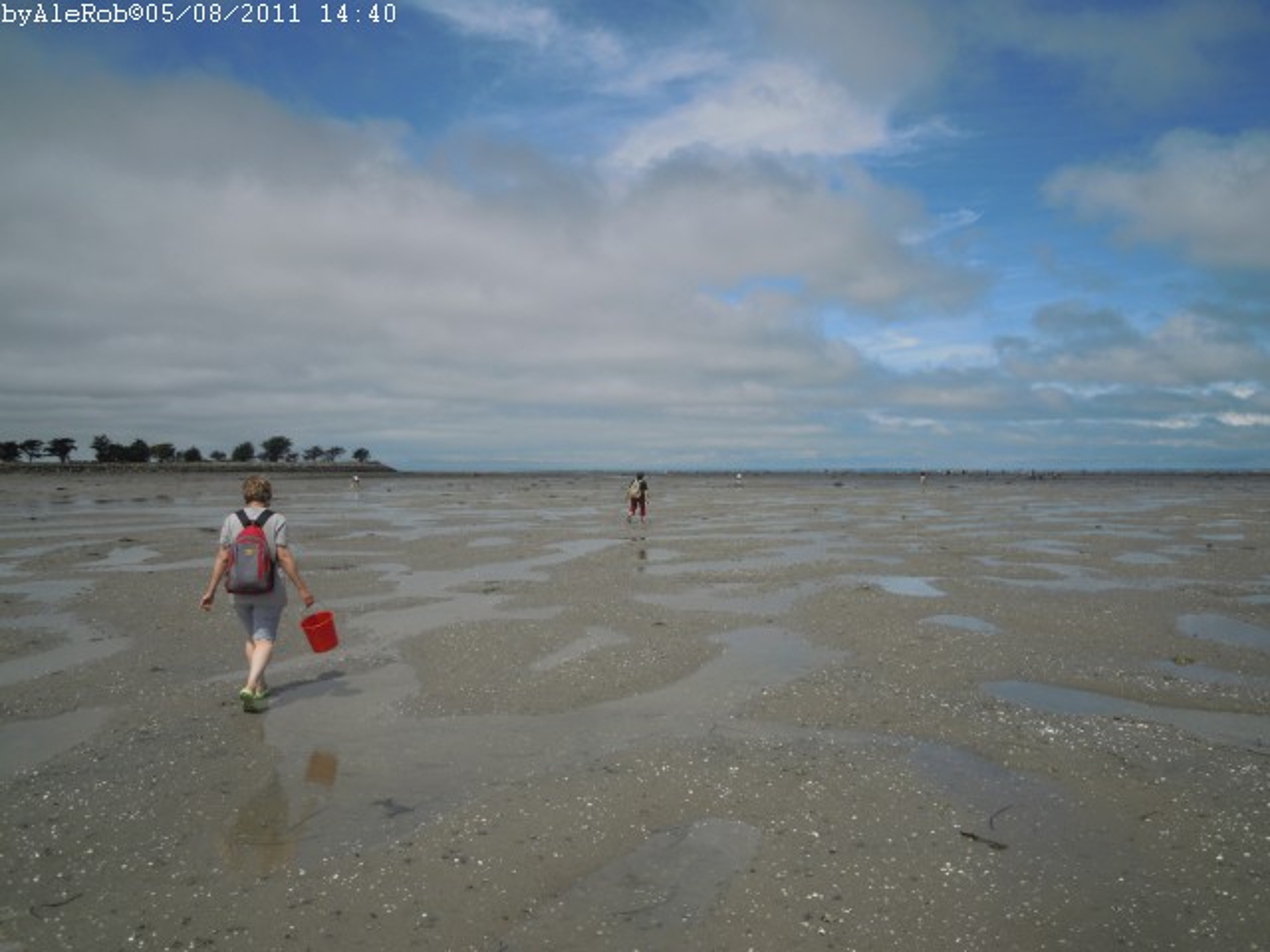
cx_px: 635
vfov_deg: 49.7
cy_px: 476
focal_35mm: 28
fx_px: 1027
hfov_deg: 63.4
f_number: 5.4
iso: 100
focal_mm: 5
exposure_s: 1/800
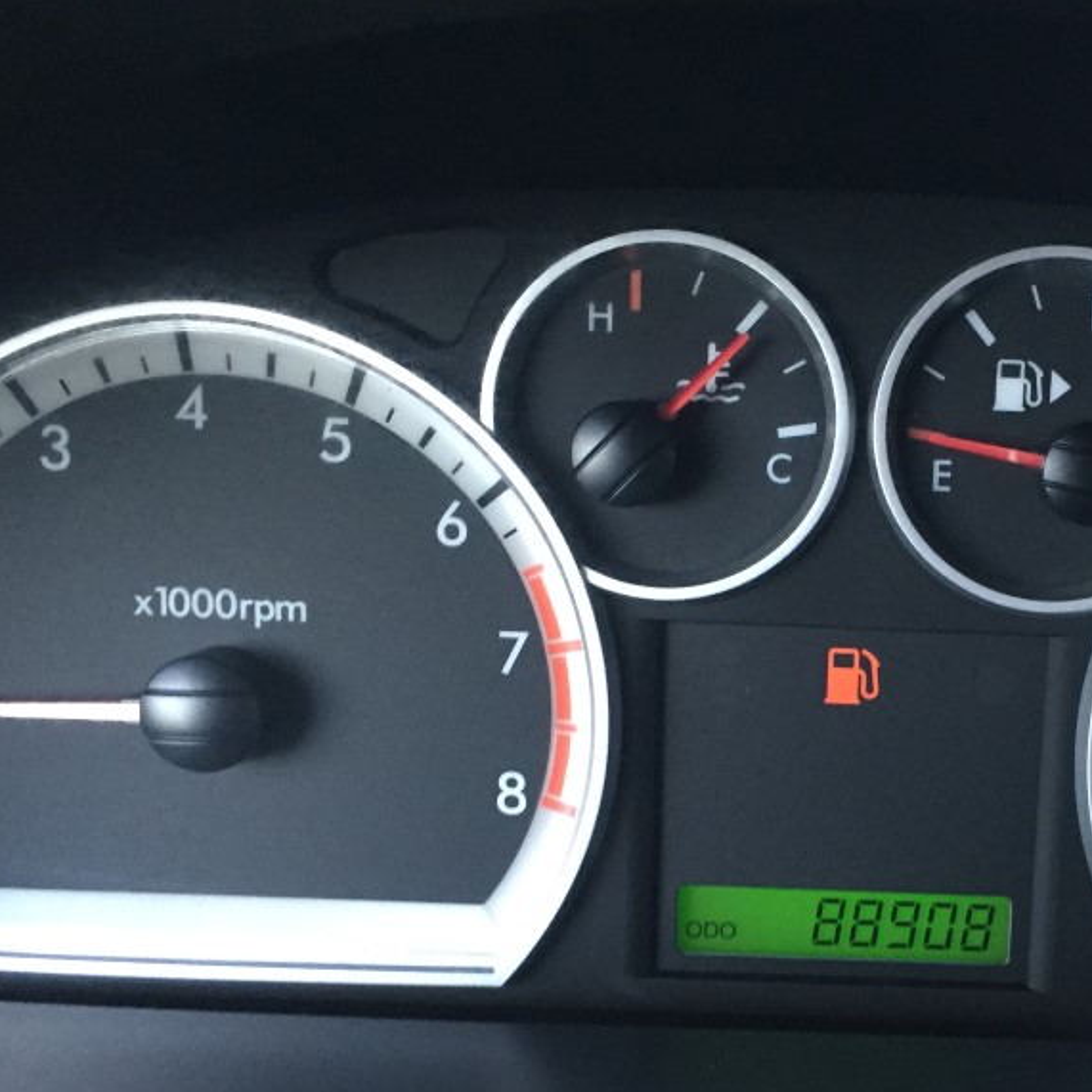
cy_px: 713
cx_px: 868
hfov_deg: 35.6
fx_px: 1642
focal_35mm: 46
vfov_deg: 36.5
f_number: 2.2
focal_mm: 4.15
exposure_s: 1/30
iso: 200
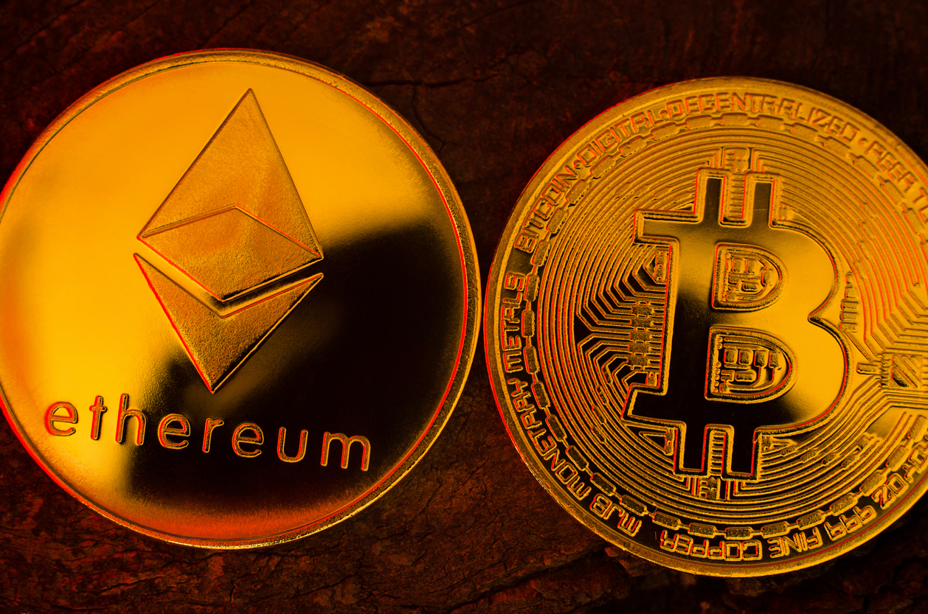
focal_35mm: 75
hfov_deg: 27.0
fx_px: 1929
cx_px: 464
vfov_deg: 18.1
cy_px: 307
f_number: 7.1
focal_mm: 50
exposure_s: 1/2
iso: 160
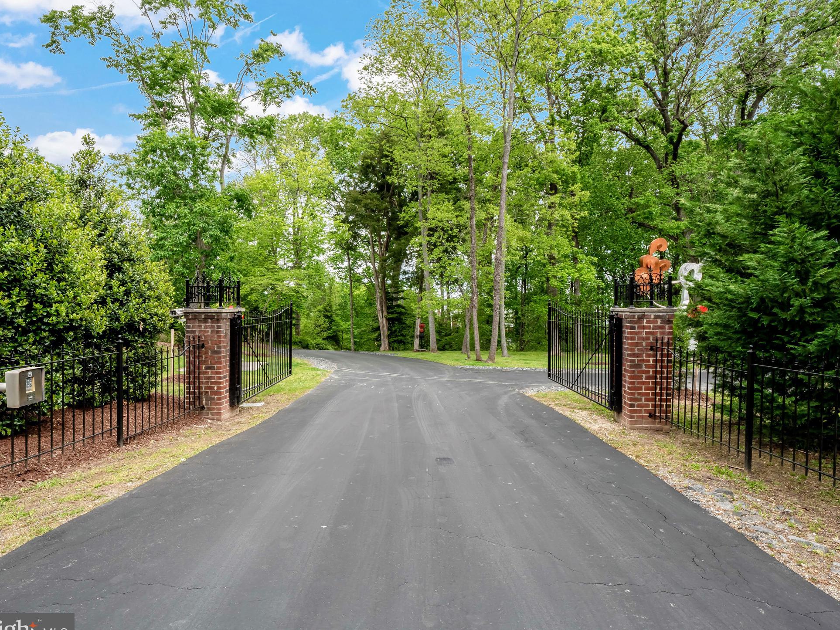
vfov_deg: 74.7
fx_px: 413
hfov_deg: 91.0
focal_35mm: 17
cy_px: 314
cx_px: 412
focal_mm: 8
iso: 200
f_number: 7.1
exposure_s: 1/640
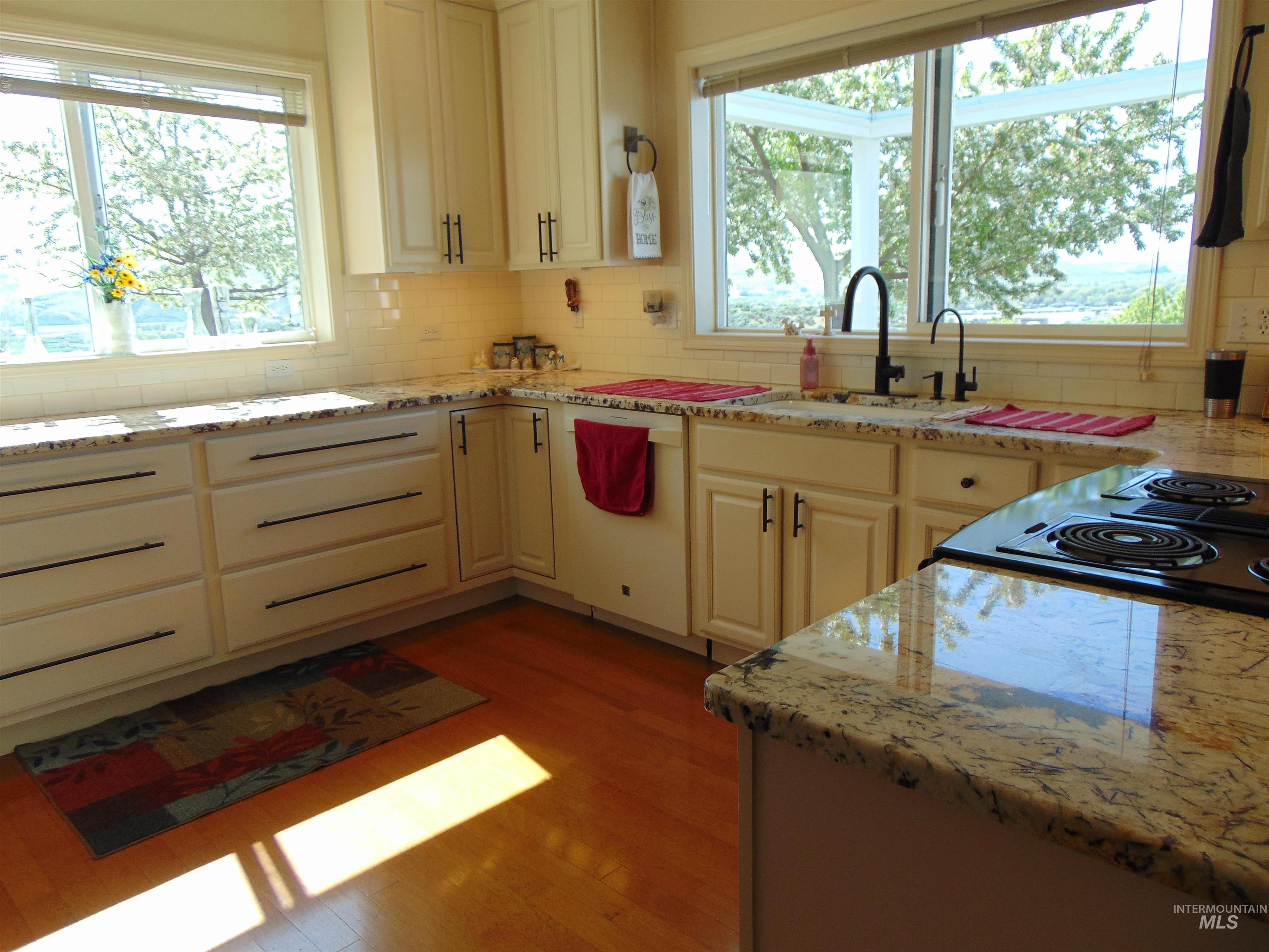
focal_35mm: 25
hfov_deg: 69.4
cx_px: 634
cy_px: 476
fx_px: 916
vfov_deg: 54.9
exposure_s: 1/160
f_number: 3
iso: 80
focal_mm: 4.5
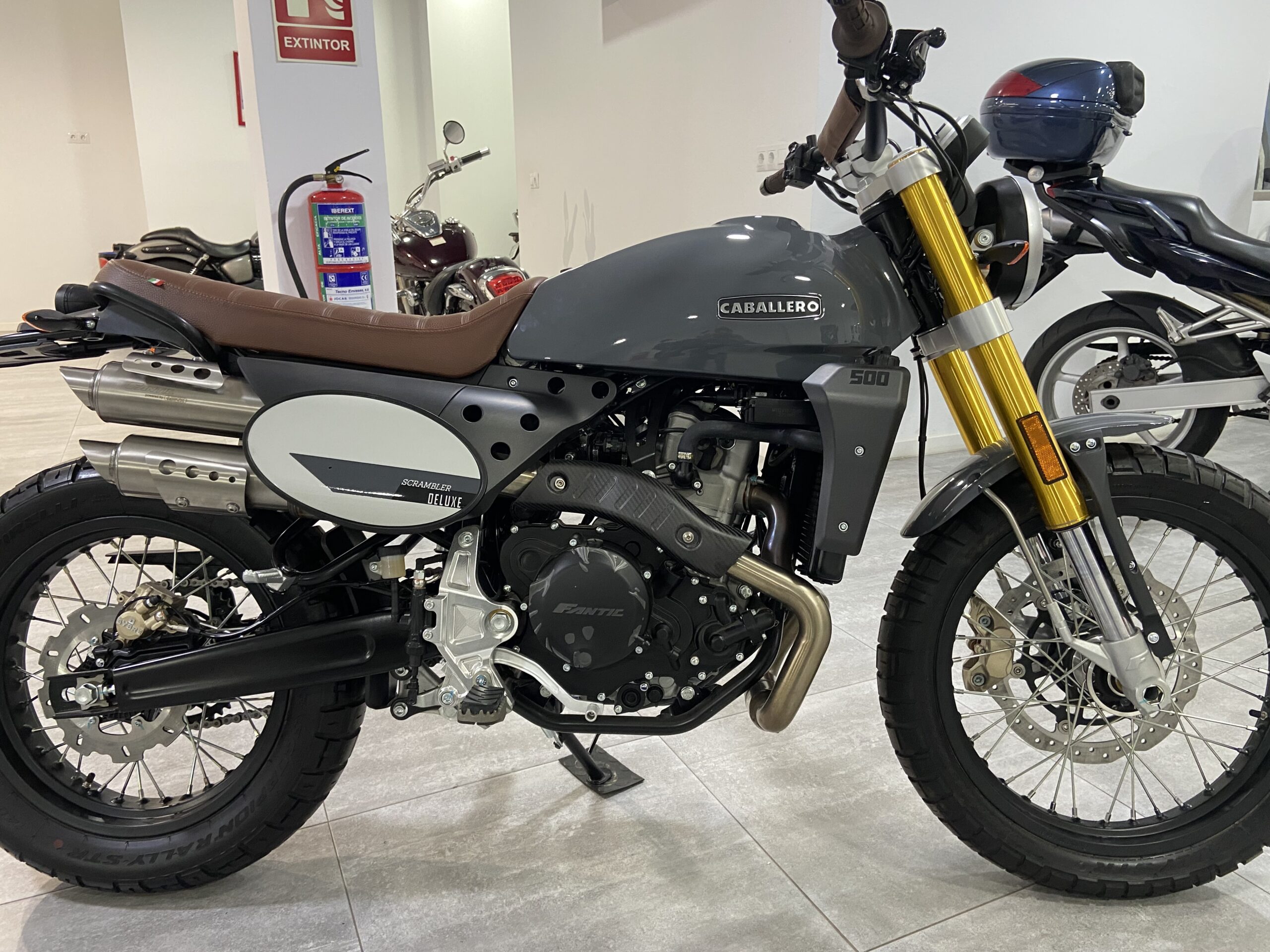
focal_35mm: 26
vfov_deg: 53.1
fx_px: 954
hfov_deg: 67.3
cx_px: 635
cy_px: 476
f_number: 1.8
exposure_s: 1/50
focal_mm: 4.25
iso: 200
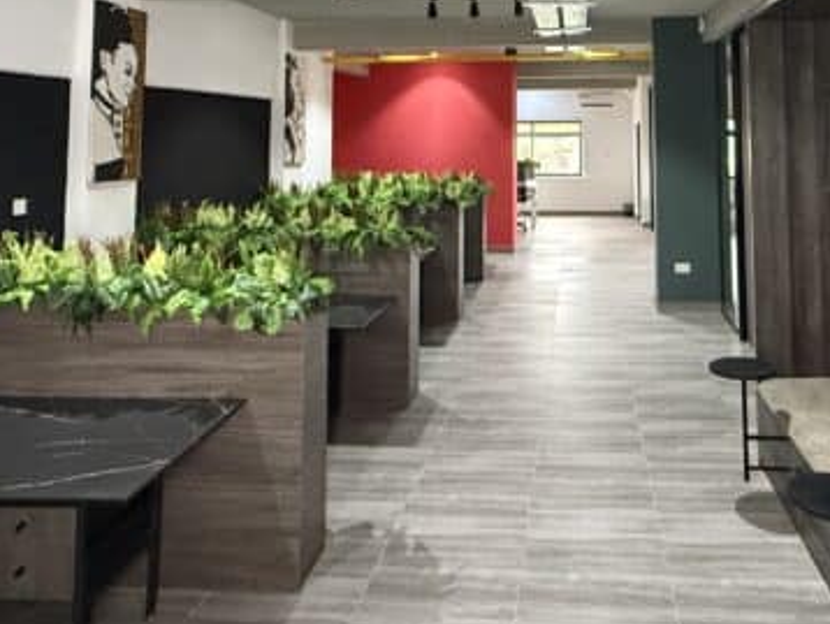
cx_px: 536
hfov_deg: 58.9
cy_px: 84
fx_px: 720
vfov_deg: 43.5
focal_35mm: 30
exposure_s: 1/50
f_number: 2.2
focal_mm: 2.22
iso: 1000
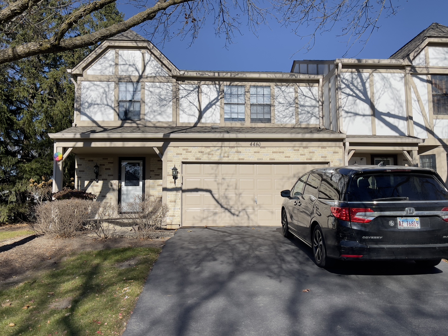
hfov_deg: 67.3
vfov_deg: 53.1
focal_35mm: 26
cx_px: 224
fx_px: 336
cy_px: 168
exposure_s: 1/4348
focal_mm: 5.1
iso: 32
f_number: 1.6
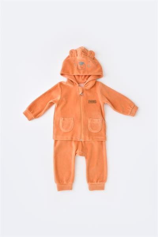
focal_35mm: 34
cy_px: 118
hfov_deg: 38.4
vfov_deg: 55.1
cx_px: 79
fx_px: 227
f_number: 8
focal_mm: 23
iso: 400
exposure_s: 1/60
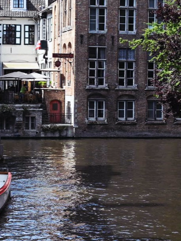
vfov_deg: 18.0
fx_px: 760
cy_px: 64
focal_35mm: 109
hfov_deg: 13.6
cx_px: 85
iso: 400
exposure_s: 1/400
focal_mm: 47
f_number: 10
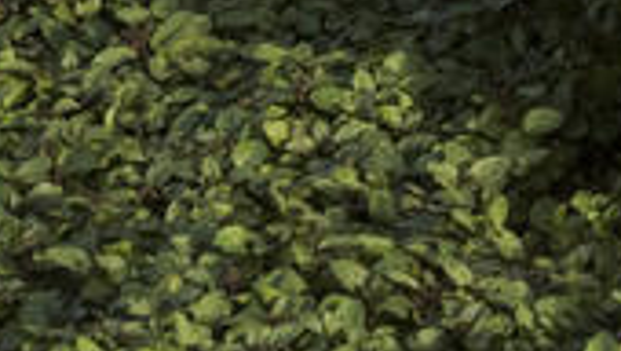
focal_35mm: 355
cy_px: -748
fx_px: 5851
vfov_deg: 3.3
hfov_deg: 6.1
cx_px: 676
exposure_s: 1/400
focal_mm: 48
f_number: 16
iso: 800
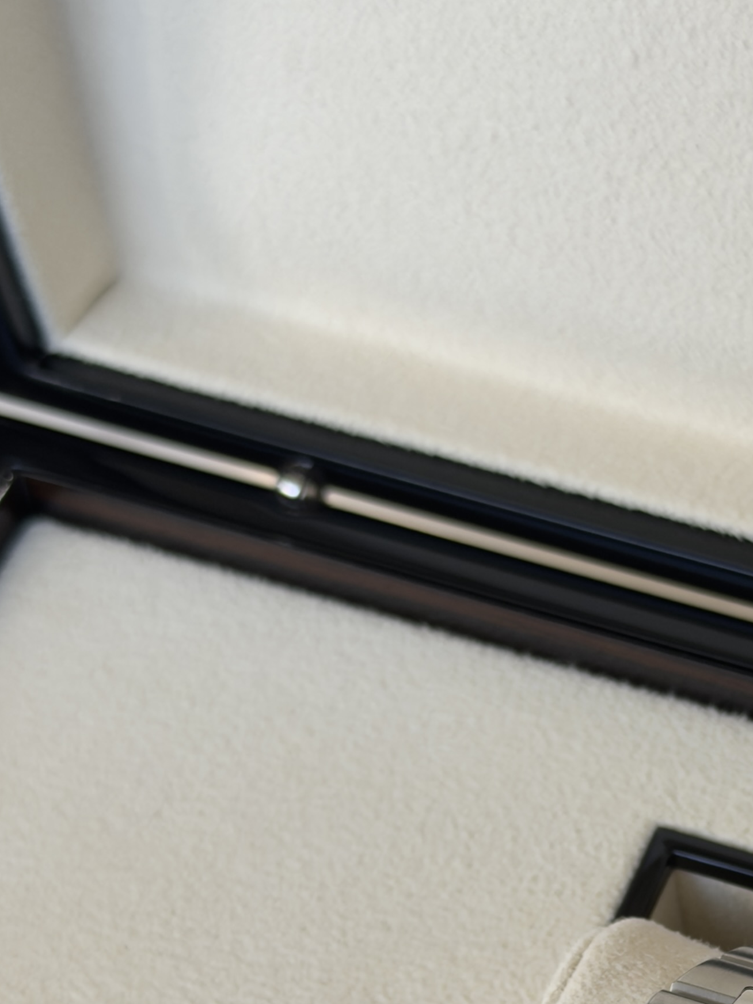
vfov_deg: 17.3
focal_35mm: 111
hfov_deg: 13.1
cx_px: 821
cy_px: 1010
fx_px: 3219
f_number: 1.78
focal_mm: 6.76
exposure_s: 1/268
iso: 64
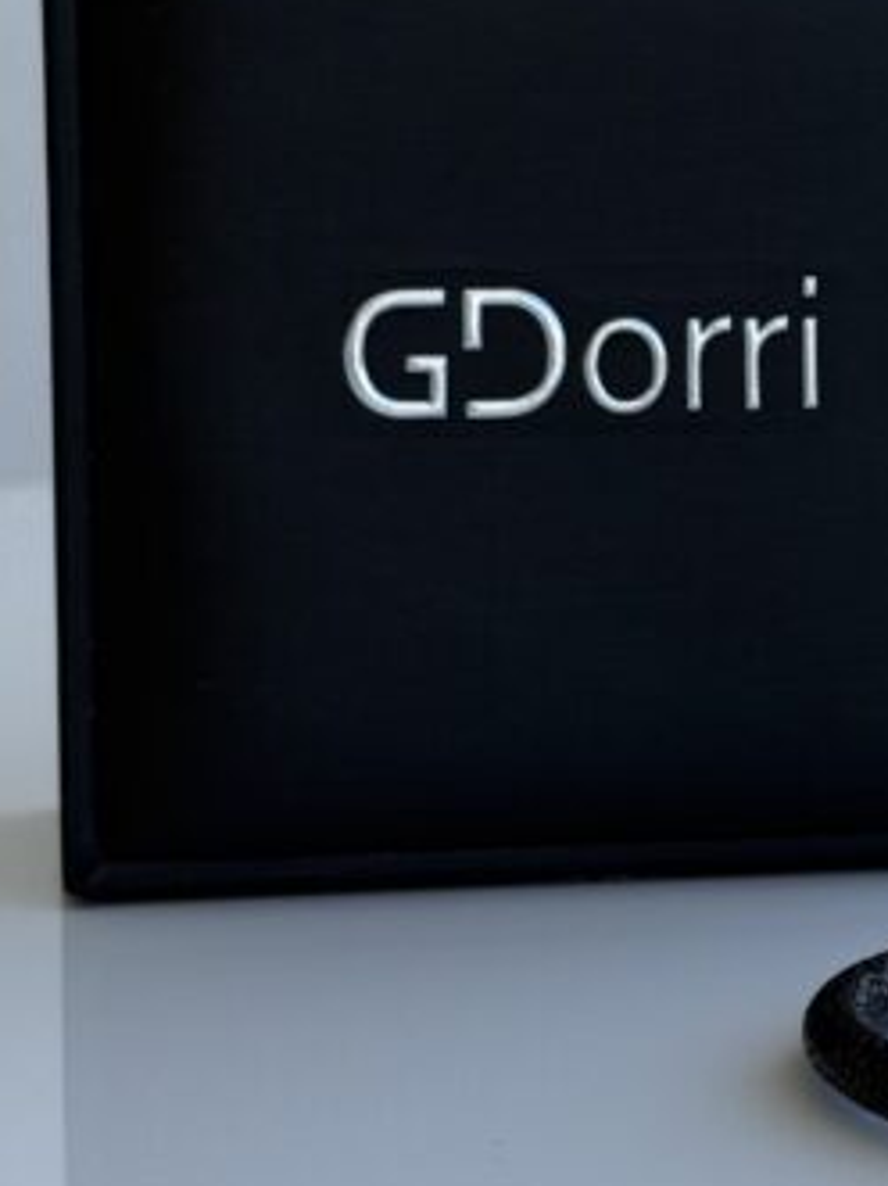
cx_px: 899
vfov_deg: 16.9
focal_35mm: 116
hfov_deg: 12.6
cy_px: 408
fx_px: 3970
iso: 64
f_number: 1.78
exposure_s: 1/1795
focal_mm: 6.76
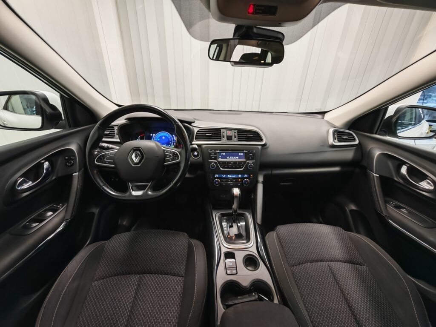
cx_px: 218
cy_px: 164
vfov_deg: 89.9
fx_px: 164
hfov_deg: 106.2
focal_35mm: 13
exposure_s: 1/33
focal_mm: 1.82
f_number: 2
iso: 250
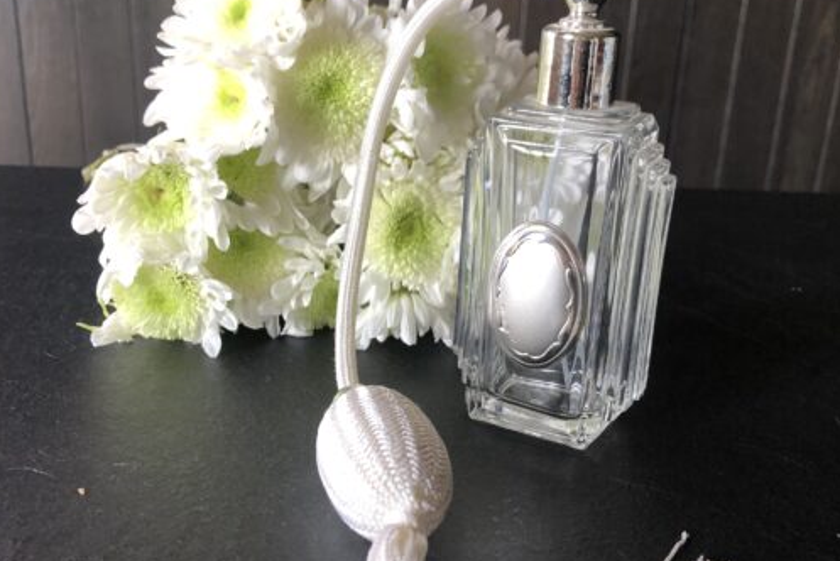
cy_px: 300
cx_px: 414
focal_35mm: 30
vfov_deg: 43.6
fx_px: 700
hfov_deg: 61.9
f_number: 1.8
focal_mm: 3.99
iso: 32
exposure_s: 1/30
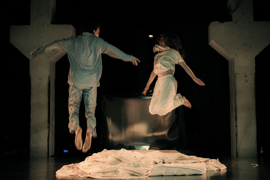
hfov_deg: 46.4
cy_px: 90
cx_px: 135
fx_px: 315
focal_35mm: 42
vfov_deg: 31.9
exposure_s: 1/200
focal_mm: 28
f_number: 2.8
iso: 2000
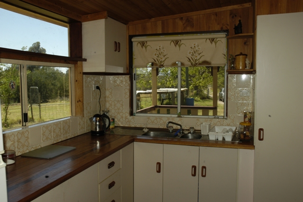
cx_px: 152
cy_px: 101
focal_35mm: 33
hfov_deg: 57.2
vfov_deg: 39.9
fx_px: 278
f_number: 9
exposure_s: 1/180
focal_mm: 22
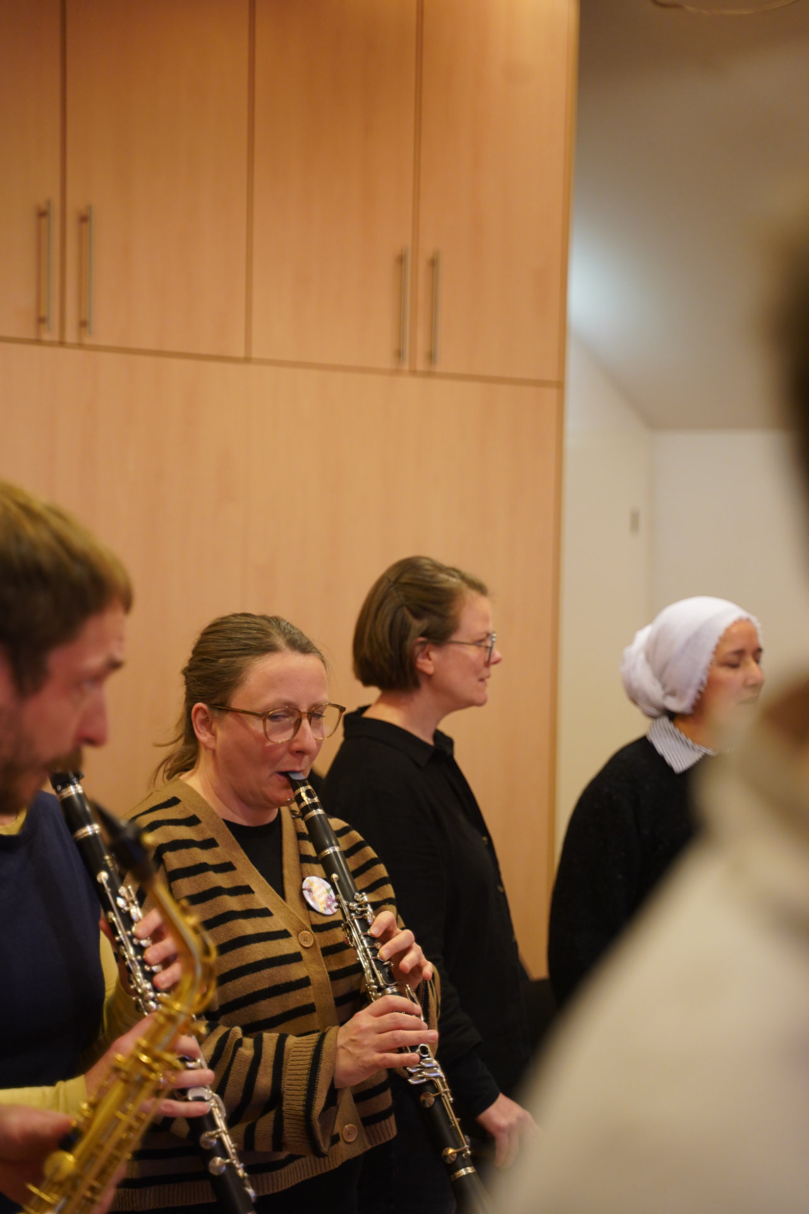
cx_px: 404
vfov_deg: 28.8
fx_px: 2359
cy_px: 607
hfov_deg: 19.5
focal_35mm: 70
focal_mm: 70
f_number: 2.8
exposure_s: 1/160
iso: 1600
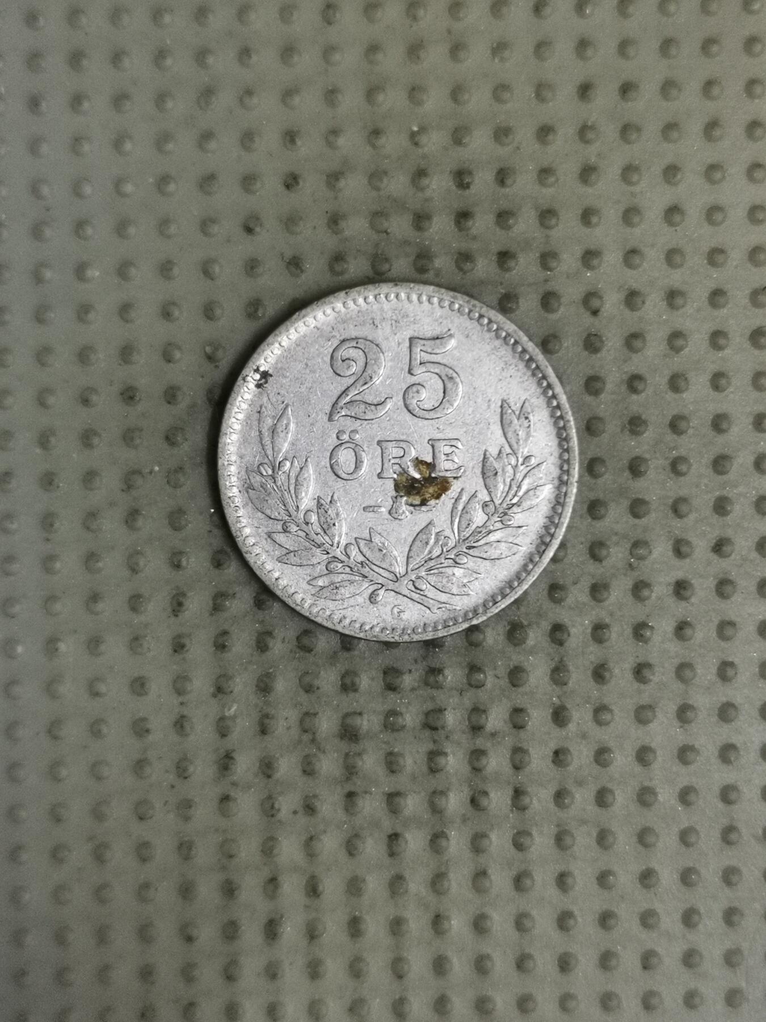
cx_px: 383
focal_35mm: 52
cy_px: 511
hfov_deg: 28.0
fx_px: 1534
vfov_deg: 36.8
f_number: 1.8
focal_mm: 4.75
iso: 400
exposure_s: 1/25.7
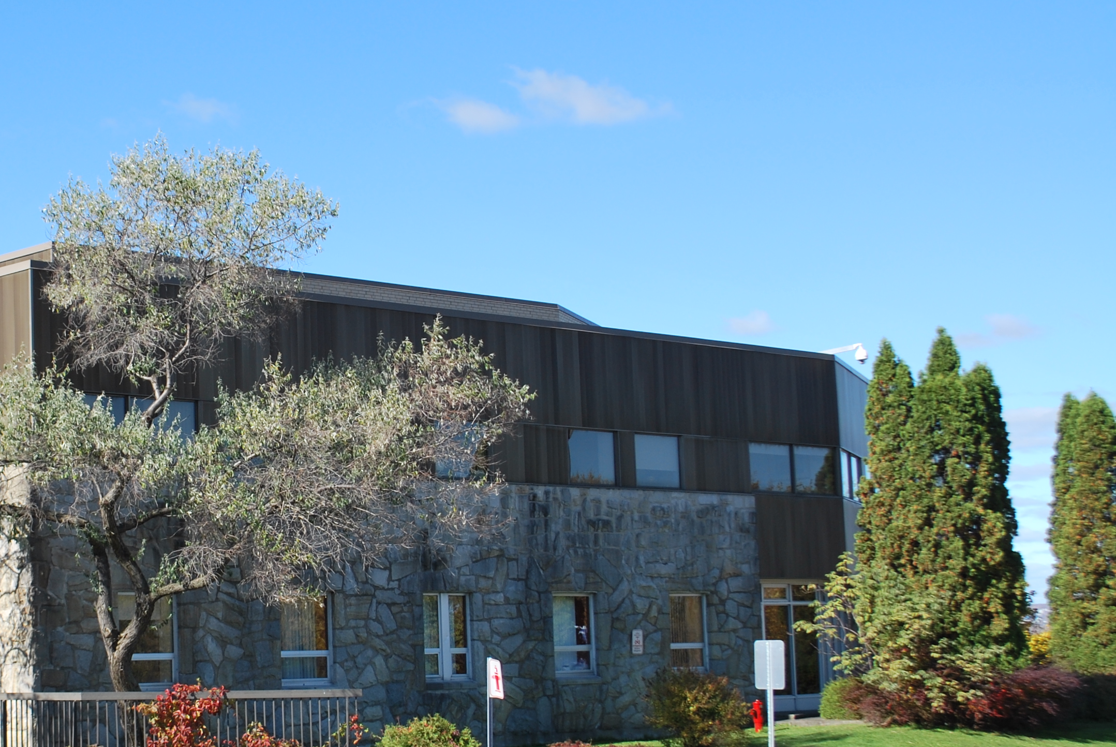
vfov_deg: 19.5
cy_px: 387
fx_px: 2173
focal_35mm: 70
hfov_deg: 27.8
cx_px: 117
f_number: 7.1
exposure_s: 1/200
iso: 100
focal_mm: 26
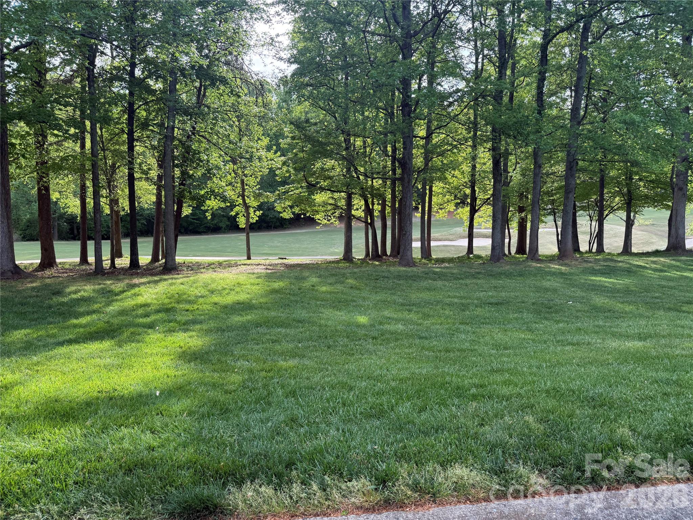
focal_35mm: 24
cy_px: 260
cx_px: 346
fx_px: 480
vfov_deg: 56.8
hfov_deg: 71.6
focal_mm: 6.76
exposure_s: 1/735
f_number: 1.78
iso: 100
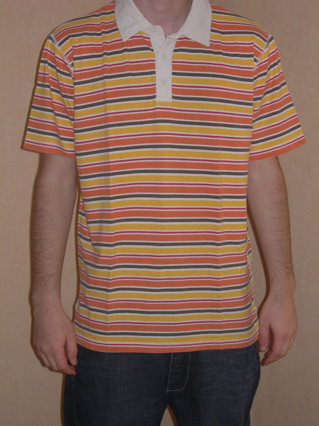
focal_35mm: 82
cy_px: 213
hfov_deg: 18.0
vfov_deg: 23.8
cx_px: 160
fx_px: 1008
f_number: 4
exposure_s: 1/60.1
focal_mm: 17
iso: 116
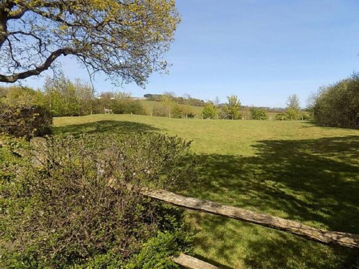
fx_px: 238
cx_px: 180
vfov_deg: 58.8
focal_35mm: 23
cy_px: 134
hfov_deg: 74.0
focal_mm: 4
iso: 80
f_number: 3.1
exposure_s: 1/1000
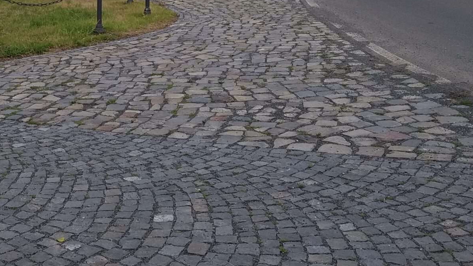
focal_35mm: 61
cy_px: -62
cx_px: 30
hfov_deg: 32.3
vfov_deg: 18.6
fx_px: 765
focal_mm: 3.82
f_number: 2.2
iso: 100
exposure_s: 1/769
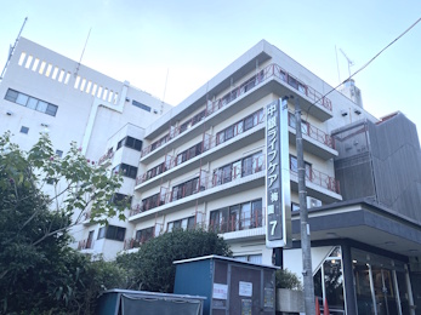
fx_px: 316
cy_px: 158
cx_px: 210
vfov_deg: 53.0
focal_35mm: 26
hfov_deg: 67.3
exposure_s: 1/1362
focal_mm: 4.25
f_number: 1.8
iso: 32
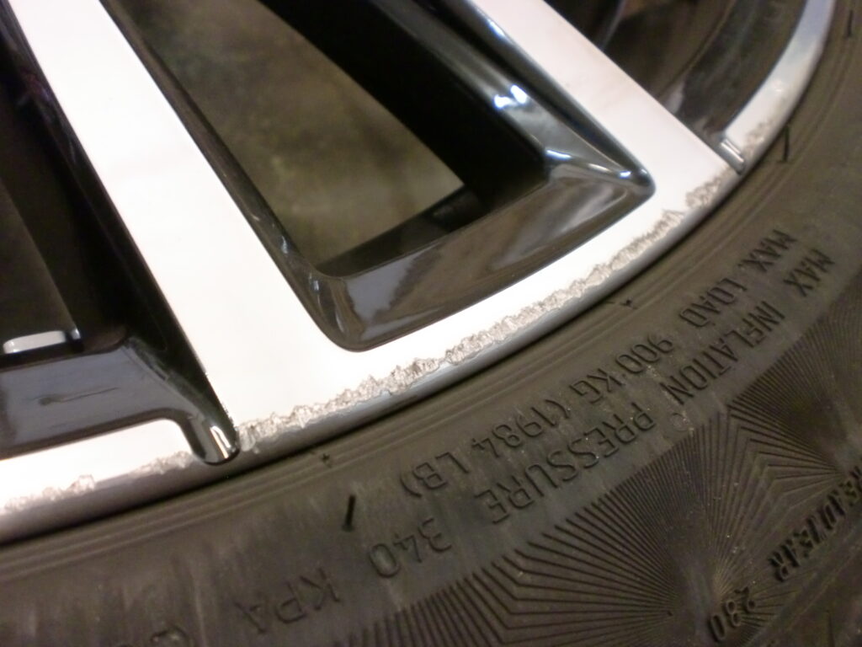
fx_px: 872
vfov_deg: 40.7
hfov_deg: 52.6
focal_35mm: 35
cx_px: 431
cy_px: 324
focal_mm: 6.3
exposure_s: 1/25
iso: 400
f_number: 3.1
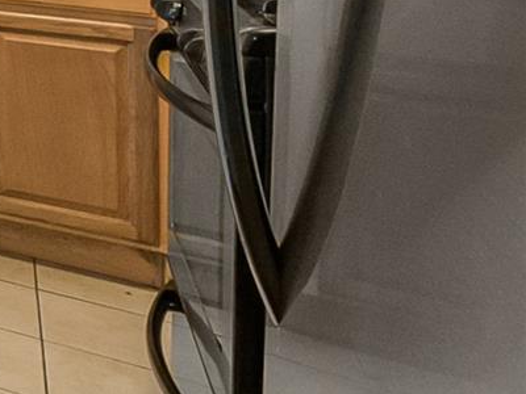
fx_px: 897
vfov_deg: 20.8
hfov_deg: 13.9
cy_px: -209
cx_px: -819
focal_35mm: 59
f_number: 10
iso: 800
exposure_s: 1/13
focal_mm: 12
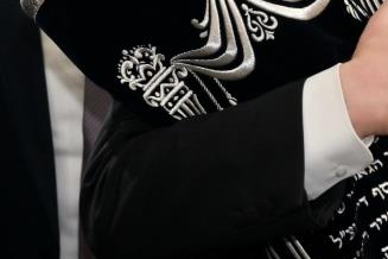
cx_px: 418
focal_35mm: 257
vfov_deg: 5.3
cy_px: -129
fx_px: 2770
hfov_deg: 8.0
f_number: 4
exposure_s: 1/200
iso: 640
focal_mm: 82
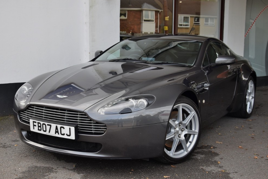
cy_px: 92
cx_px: 130
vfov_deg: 27.0
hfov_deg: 39.6
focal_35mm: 50
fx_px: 372
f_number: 6.3
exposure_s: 1/160
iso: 400
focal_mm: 32
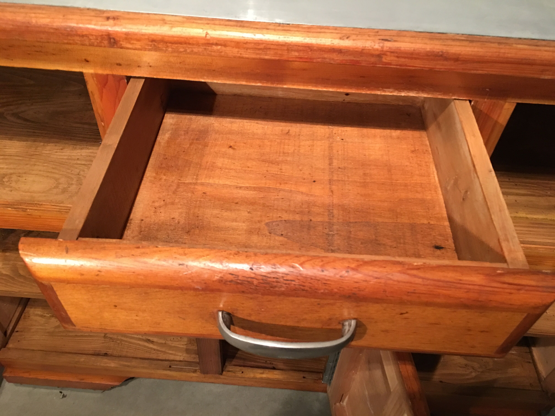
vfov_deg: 48.2
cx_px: 278
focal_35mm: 29
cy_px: 208
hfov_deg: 61.7
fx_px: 465
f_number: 2.2
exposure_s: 1/8
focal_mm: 4.15
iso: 160
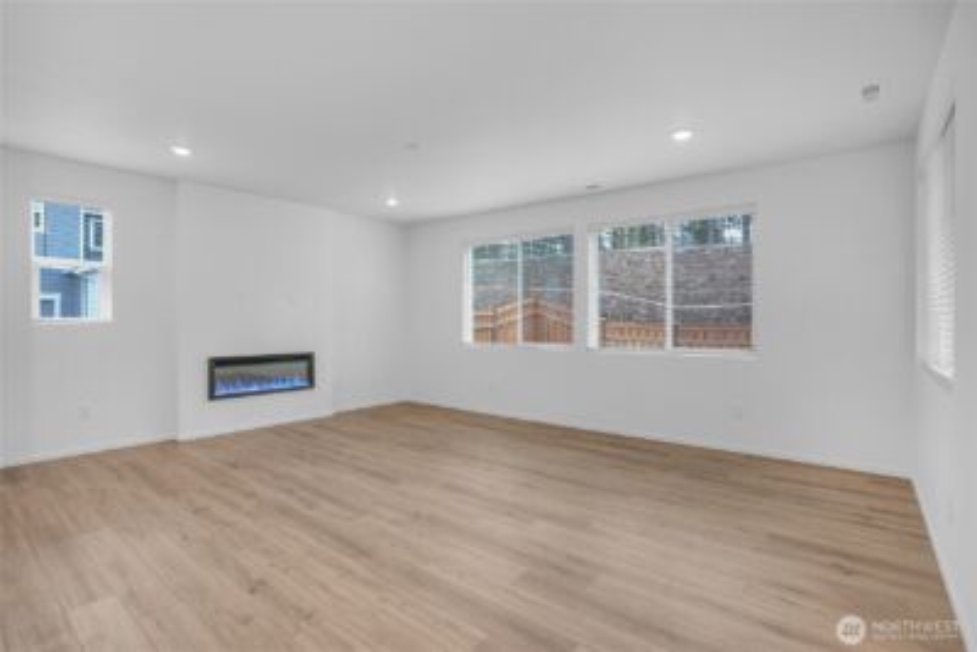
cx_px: 488
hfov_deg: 93.3
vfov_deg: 70.5
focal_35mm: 17
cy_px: 326
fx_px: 462
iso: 400
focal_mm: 17
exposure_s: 1/4
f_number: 8
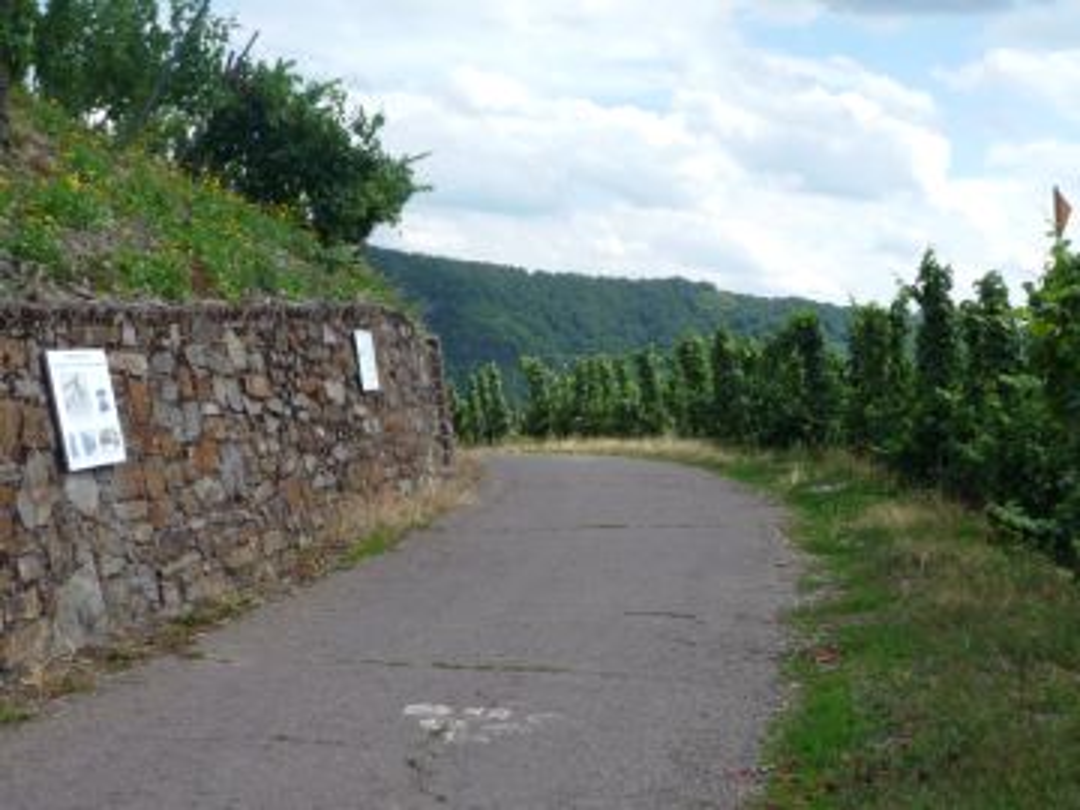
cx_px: 540
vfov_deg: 30.3
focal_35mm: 48
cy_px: 405
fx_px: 1498
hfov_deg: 39.7
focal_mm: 7.1
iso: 100
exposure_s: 1/640
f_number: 4
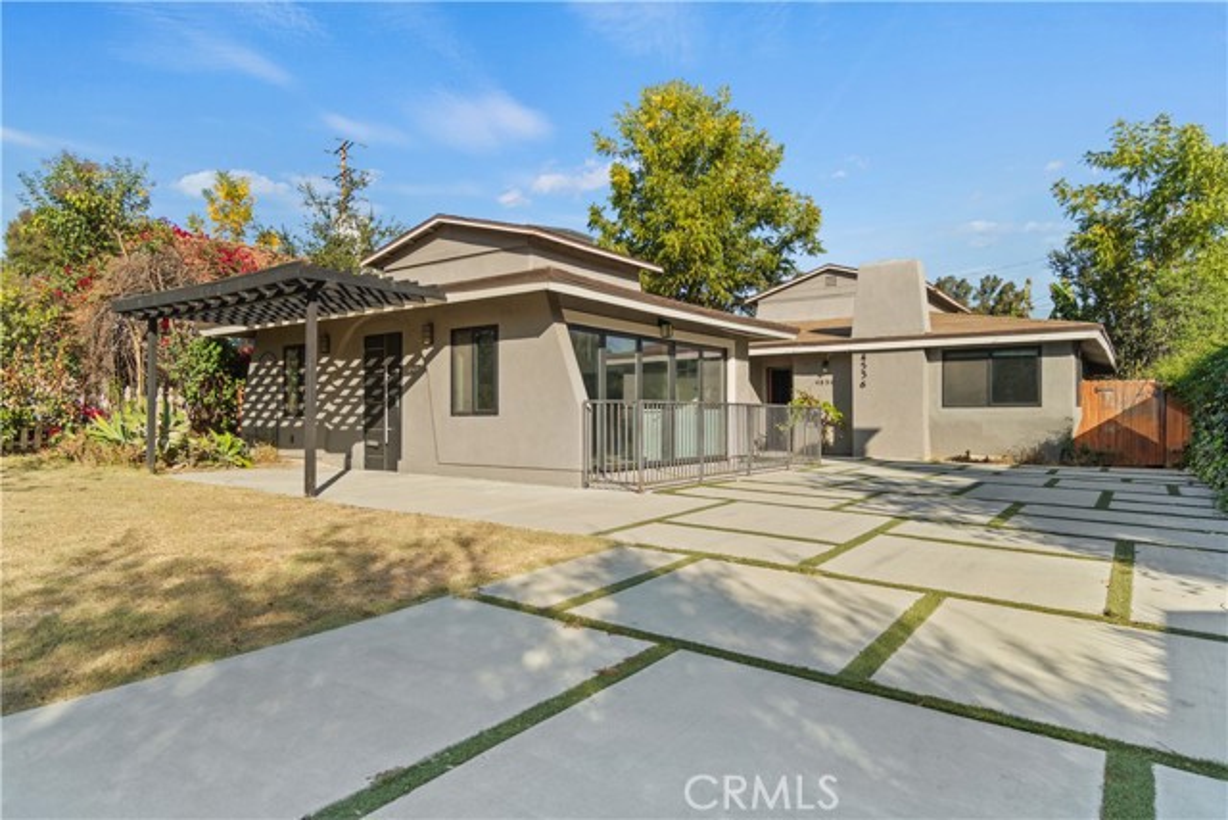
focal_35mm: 21
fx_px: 716
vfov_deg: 59.5
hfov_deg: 81.2
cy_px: 410
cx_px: 614
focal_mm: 14
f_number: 4
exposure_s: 1/400
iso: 200
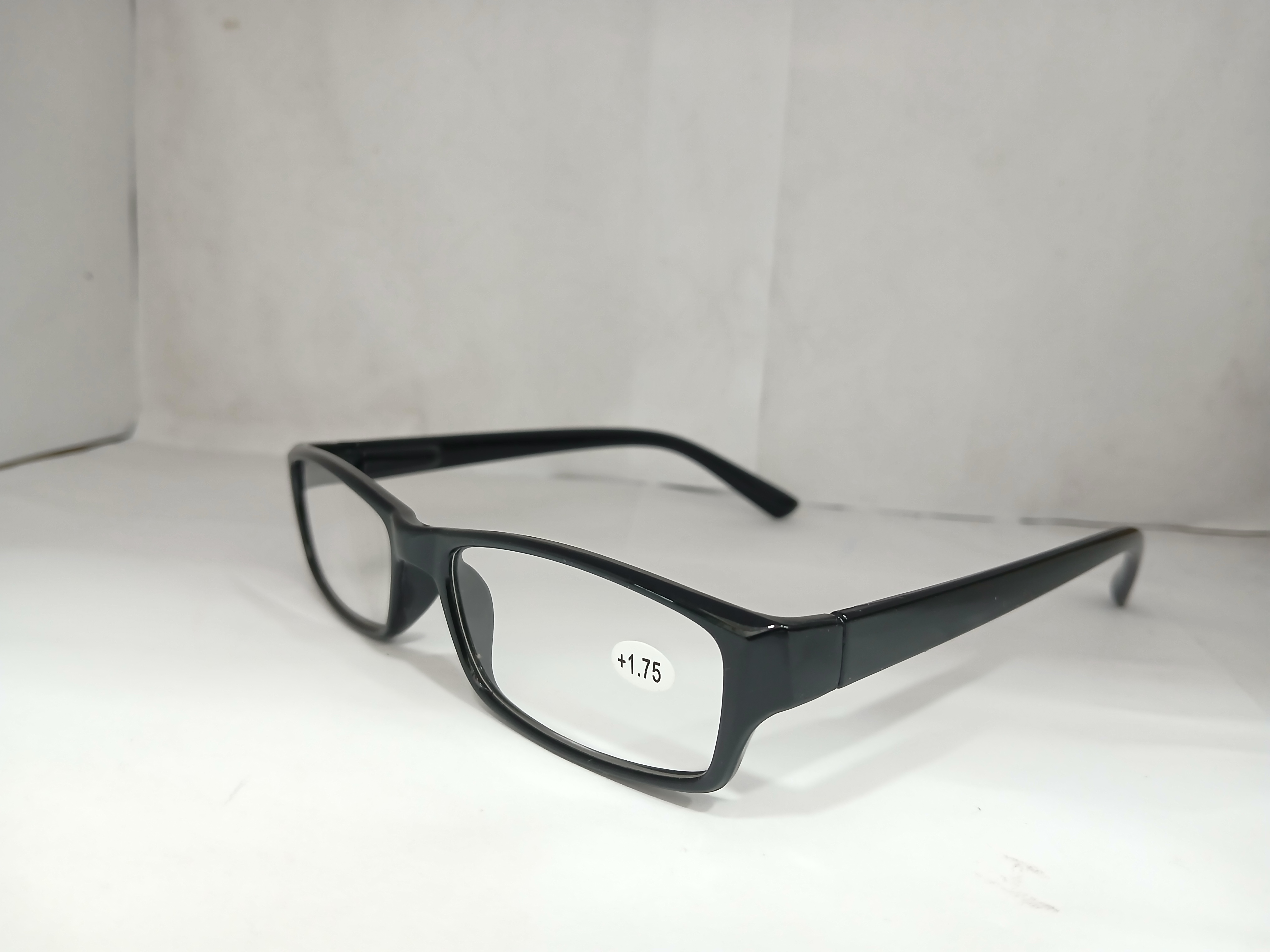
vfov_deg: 53.1
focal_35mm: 26
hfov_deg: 67.3
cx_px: 635
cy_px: 476
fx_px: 954
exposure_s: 1/50
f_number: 1.8
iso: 320
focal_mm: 3.98
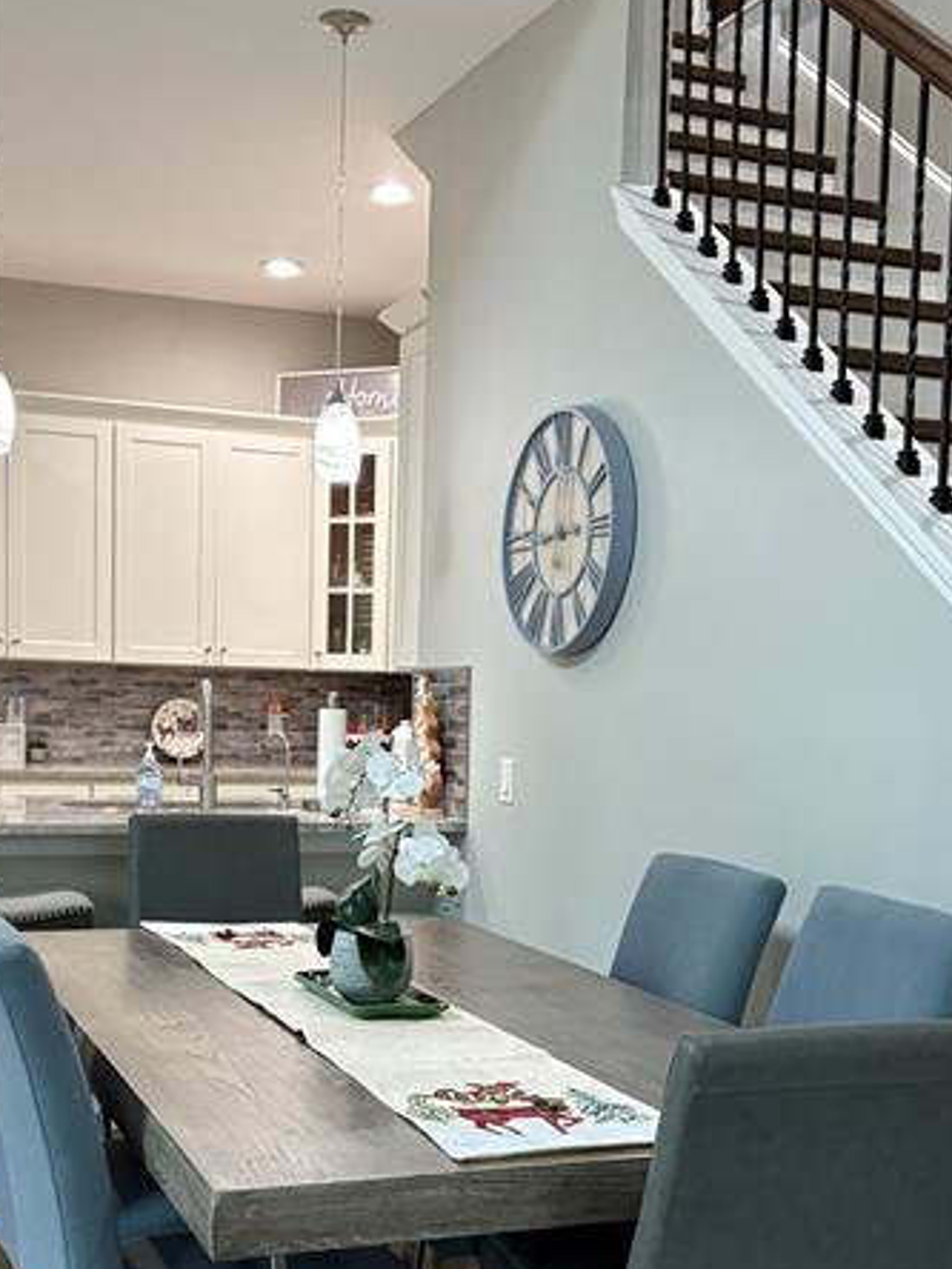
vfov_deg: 41.5
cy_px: 852
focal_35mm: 45
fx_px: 1650
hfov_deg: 32.1
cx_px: 415
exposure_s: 1/60
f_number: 1.6
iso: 250
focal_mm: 5.96
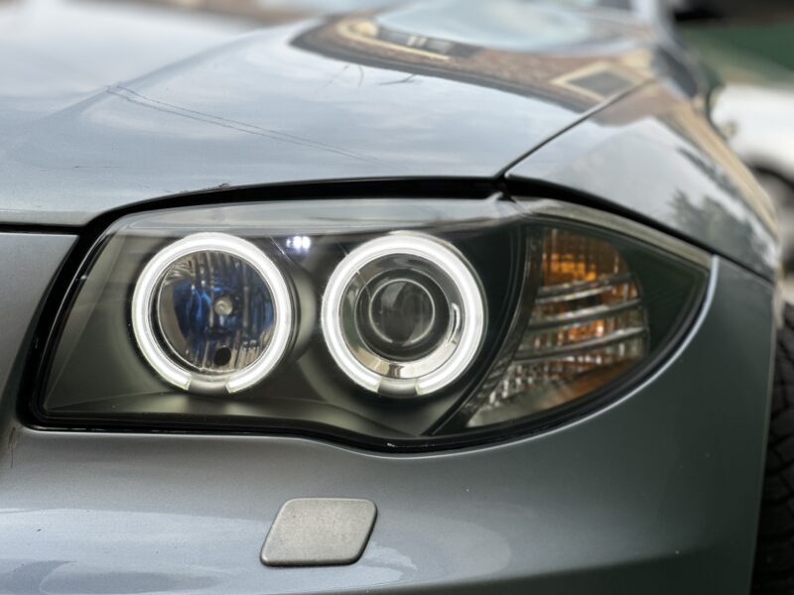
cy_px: 298
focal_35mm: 77
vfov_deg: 19.1
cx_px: 397
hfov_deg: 25.3
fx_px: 1766
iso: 32
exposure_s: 1/160
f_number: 2.8
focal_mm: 9
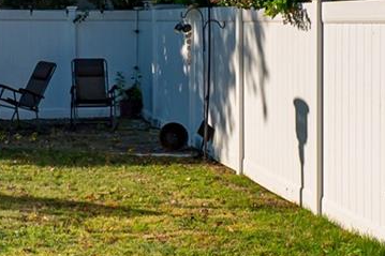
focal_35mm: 97
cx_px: 174
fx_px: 1037
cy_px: 47
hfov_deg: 21.0
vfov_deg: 14.0
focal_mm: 17
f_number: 11
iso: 400
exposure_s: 1/500
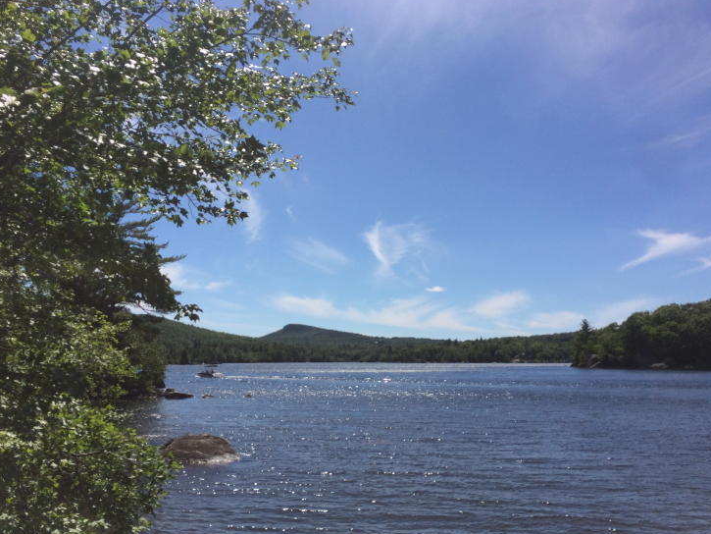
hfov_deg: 56.7
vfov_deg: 44.2
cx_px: 330
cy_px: 282
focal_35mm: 32
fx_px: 657
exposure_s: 1/3165
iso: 32
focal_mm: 4.15
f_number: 2.2
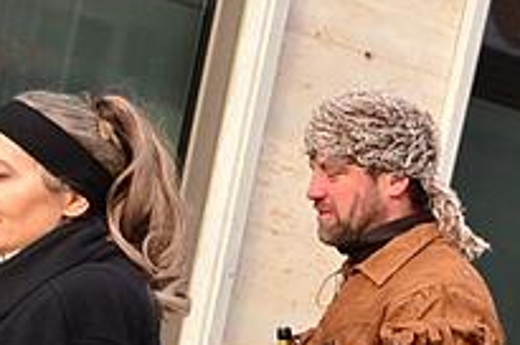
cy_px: 802
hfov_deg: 11.4
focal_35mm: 166
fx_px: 2389
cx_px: 989
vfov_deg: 7.7
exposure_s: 1/640
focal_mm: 21
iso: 400
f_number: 5.6
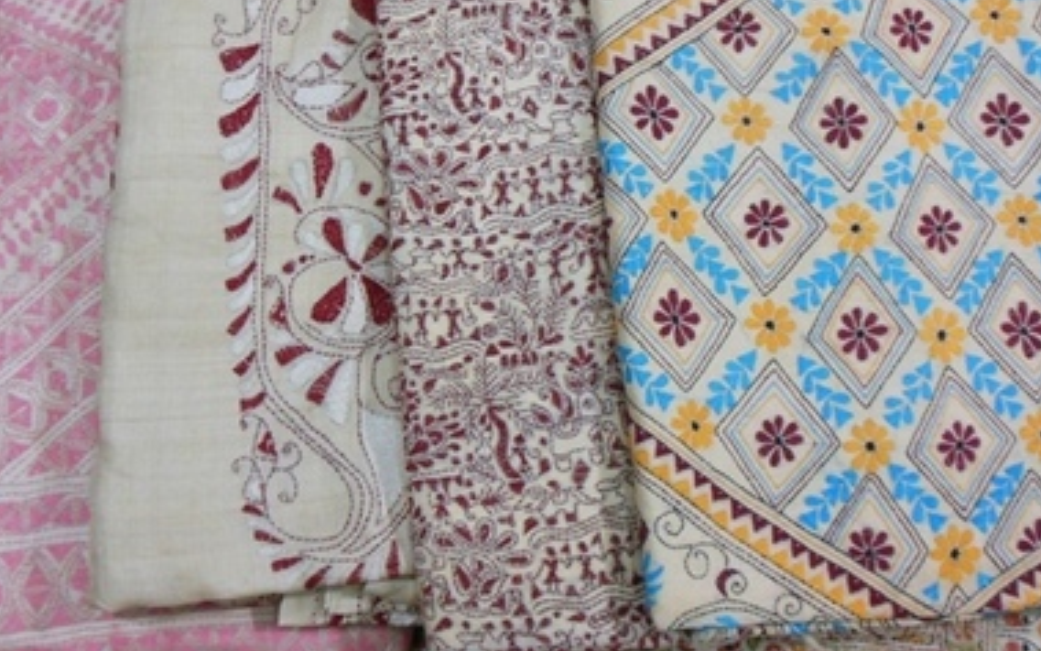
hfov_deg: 55.1
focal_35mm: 35
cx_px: 448
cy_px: 251
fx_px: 993
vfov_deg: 36.1
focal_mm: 4.5
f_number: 3.2
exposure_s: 1/30
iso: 320
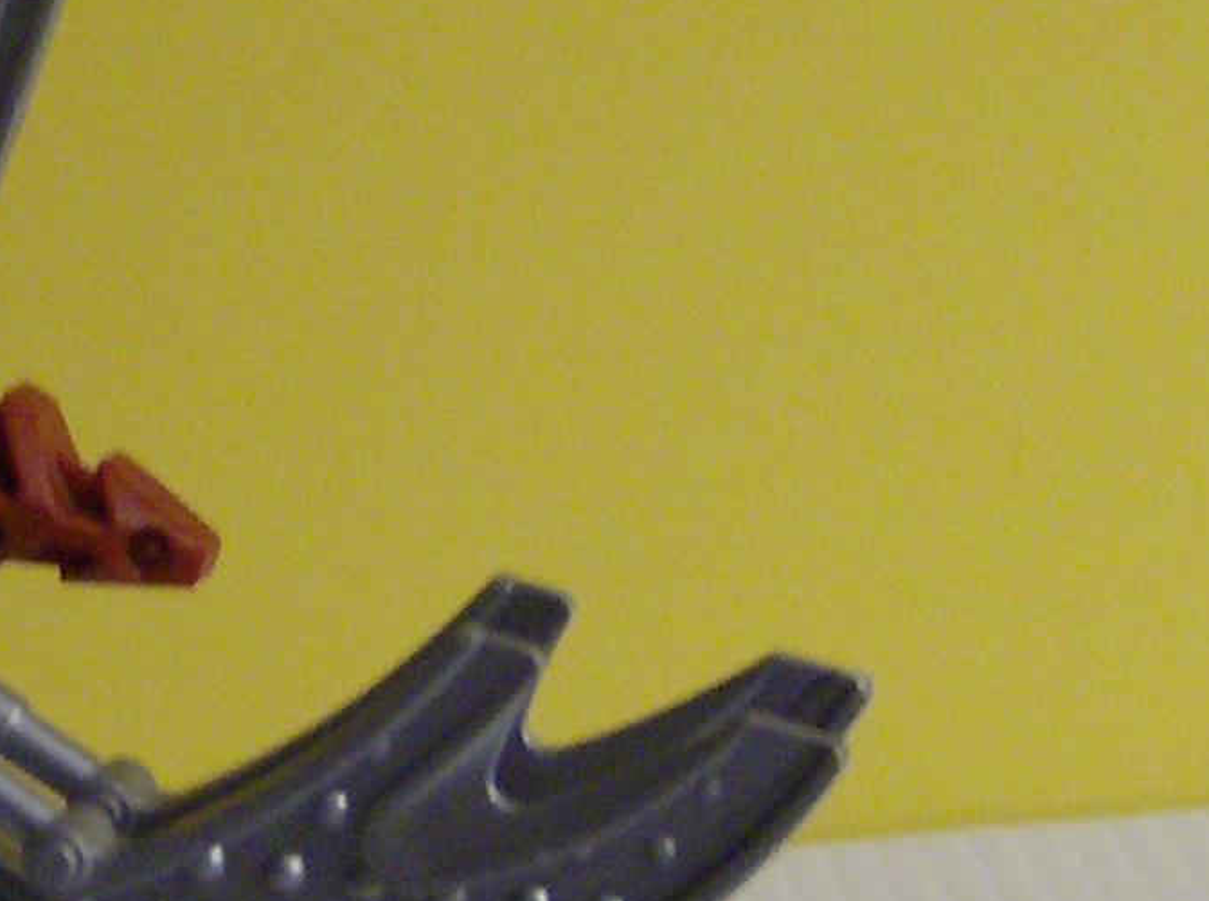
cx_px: -104
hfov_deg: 14.0
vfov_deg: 10.6
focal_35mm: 138
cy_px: -11
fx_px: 4809
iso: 200
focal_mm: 6
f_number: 2.8
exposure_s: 1/44.5
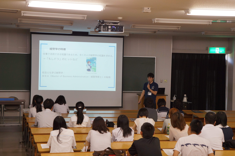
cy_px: 78
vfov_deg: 18.9
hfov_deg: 28.1
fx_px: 469
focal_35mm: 72
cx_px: 118
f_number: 5
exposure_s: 1/80
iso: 500
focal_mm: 48
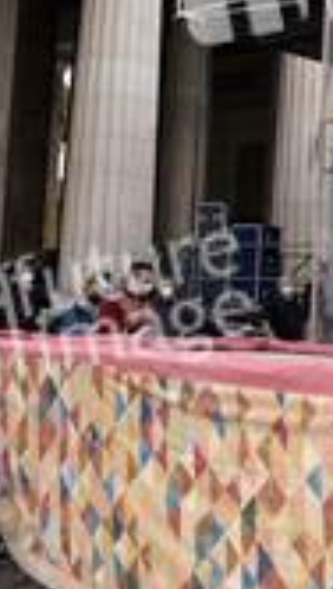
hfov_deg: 14.8
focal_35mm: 78
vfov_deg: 26.7
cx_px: 457
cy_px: 138
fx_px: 1218
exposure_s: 1/160
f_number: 6.3
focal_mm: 31
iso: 160
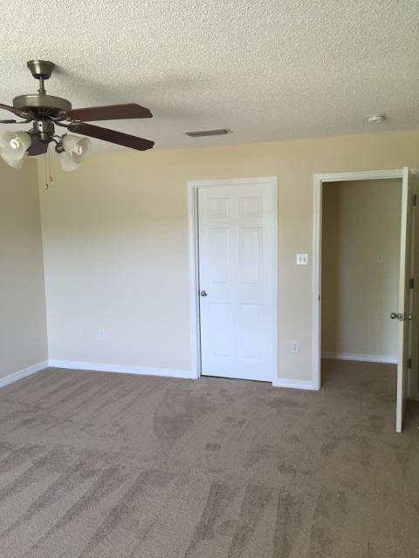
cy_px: 279
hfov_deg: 48.2
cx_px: 210
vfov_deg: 61.7
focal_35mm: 29
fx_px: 468
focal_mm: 4.15
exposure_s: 1/30
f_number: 2.2
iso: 50
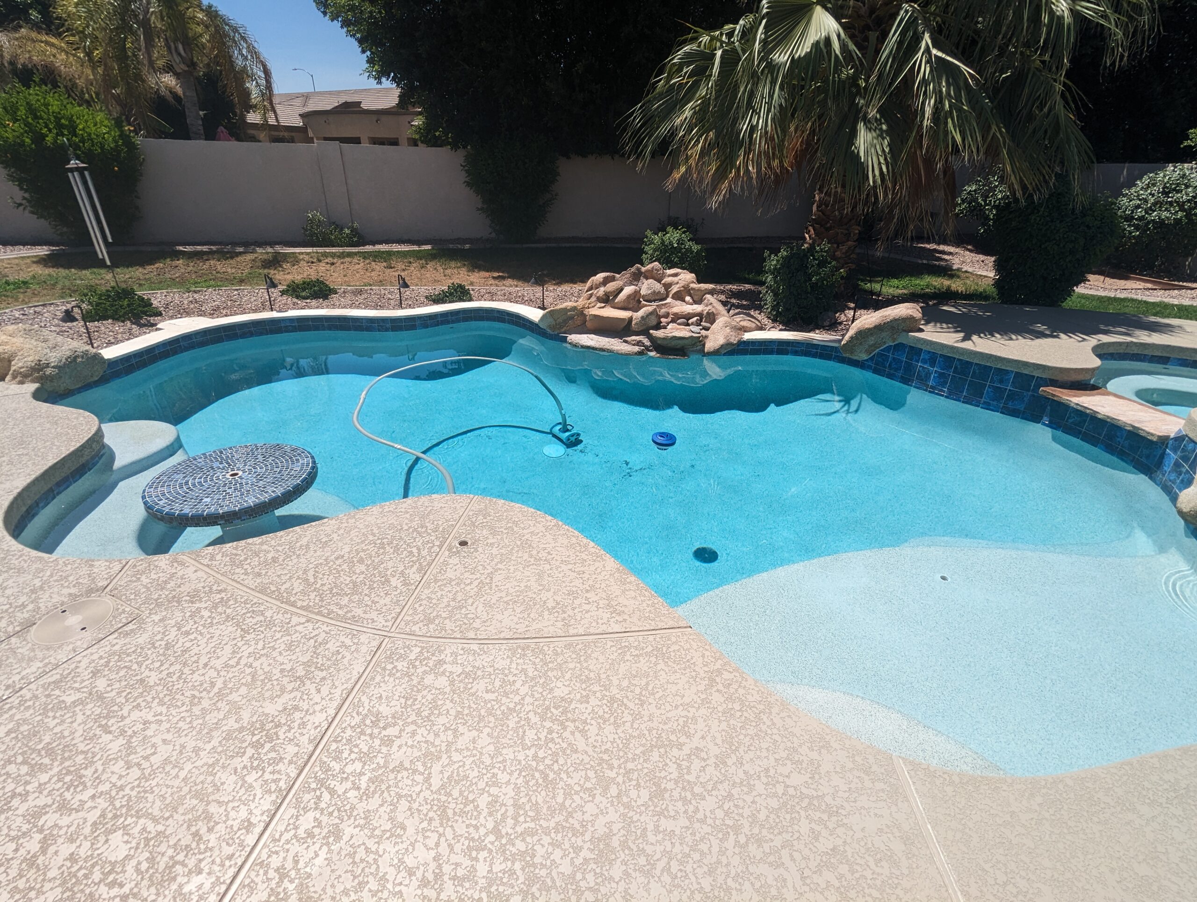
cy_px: 451
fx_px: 554
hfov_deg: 94.4
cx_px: 598
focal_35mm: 16
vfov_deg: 78.3
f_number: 2.2
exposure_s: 1/2020
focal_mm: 2.35
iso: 62
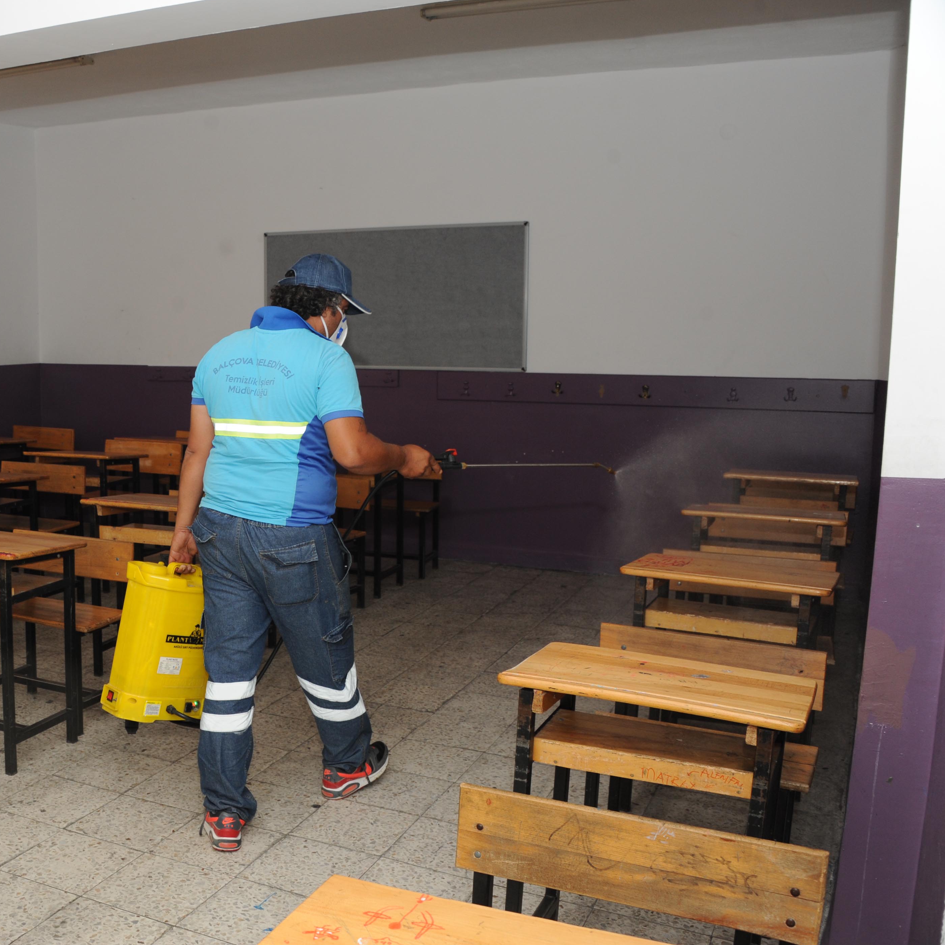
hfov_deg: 44.5
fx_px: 1112
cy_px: 472
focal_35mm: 36
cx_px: 232
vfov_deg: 46.0
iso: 640
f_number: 6.3
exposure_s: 1/60
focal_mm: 28
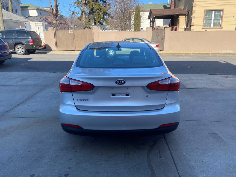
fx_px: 177
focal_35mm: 26
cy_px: 88
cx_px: 118
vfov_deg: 53.1
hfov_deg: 67.3
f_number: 1.8
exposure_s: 1/974
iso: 32
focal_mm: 4.25
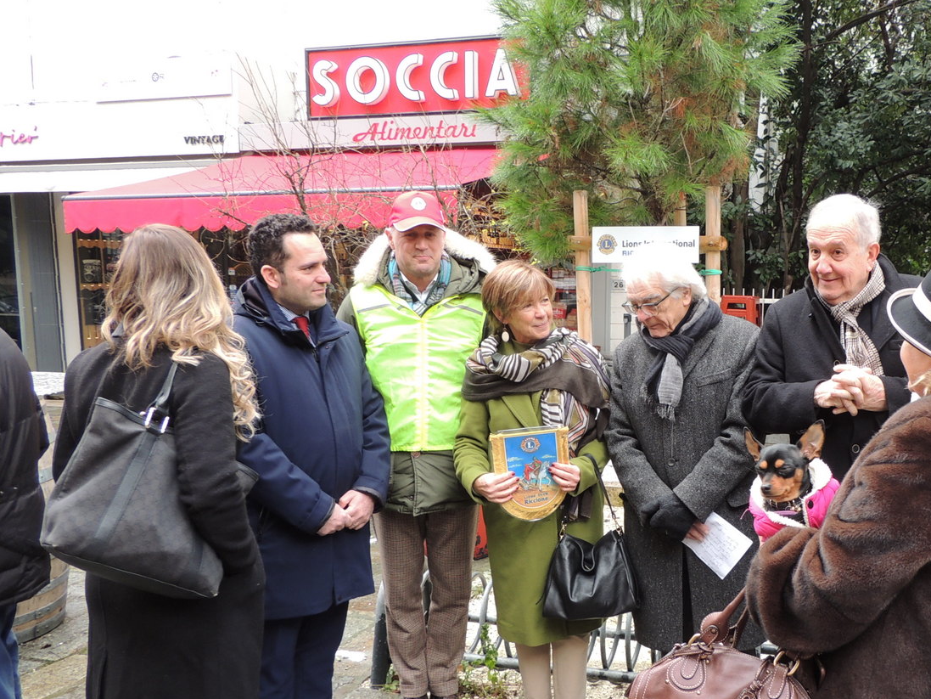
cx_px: 624
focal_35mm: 35
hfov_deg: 51.6
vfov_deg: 40.4
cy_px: 437
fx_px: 941
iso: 100
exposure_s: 1/50
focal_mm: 4.3
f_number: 3
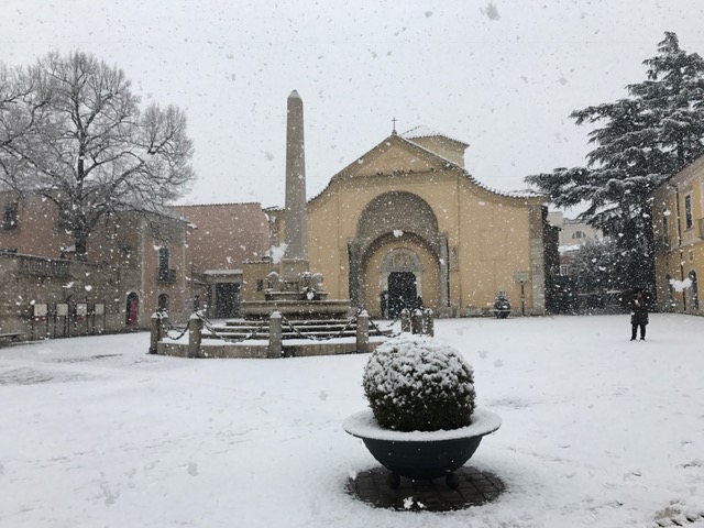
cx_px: 352
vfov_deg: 49.7
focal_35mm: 28
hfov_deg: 63.4
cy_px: 264
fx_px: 569
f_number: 1.8
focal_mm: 3.99
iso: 20
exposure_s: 1/760
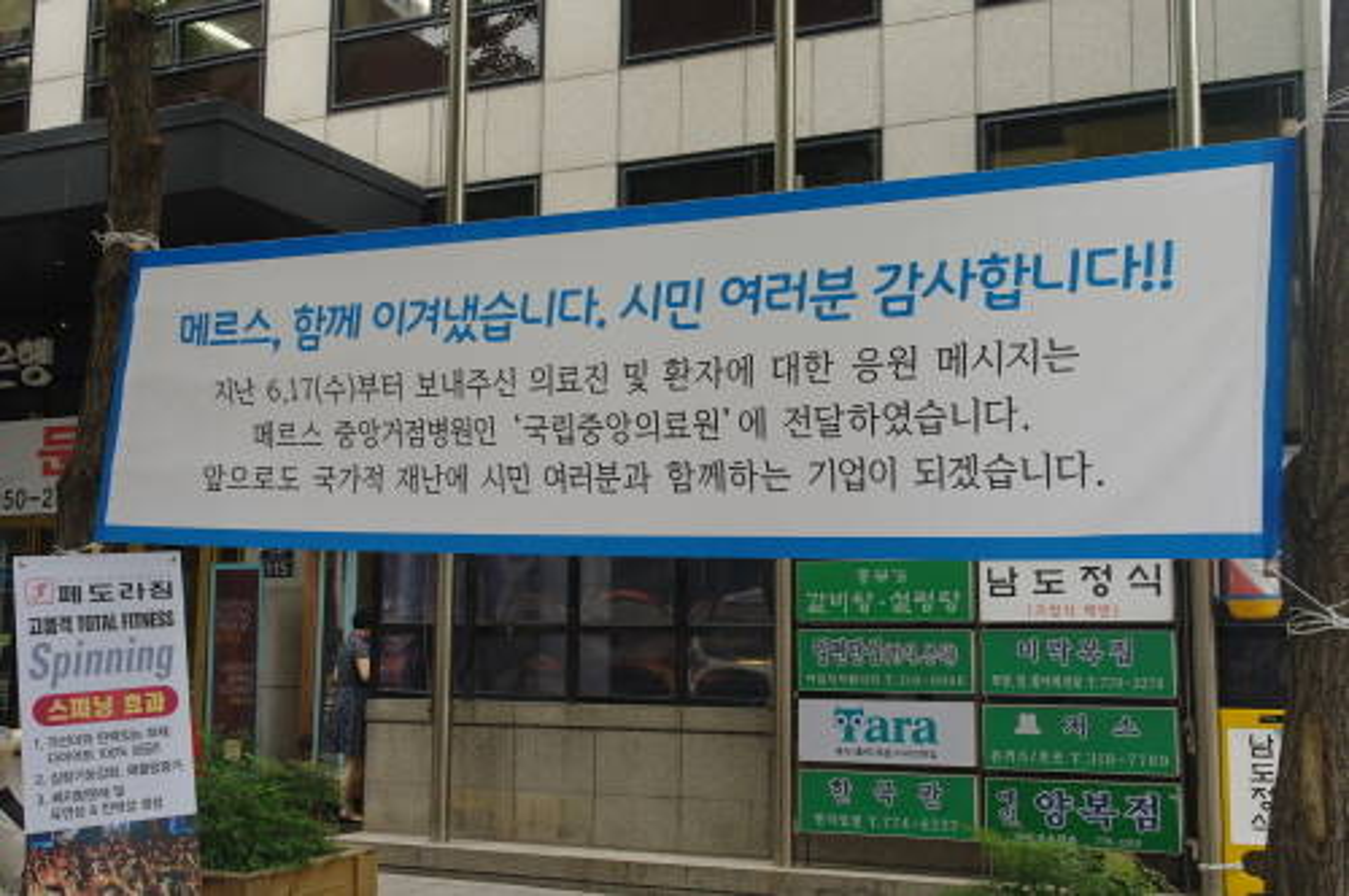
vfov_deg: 31.1
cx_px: 674
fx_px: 1609
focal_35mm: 43
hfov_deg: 45.5
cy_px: 448
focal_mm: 28
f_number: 5
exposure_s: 1/50
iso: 100
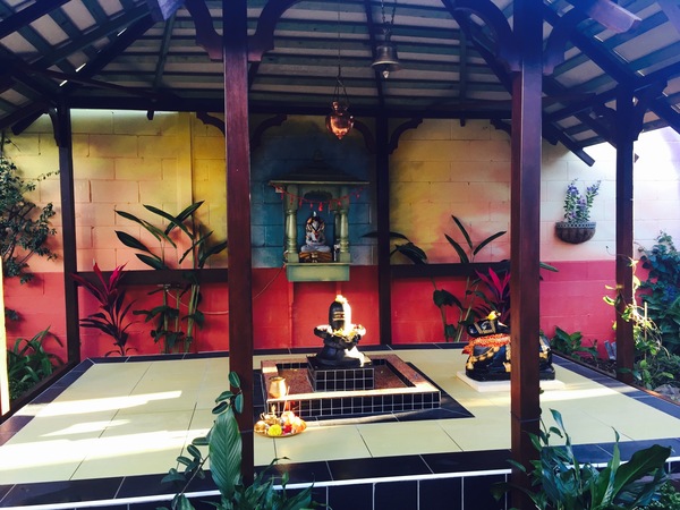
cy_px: 255
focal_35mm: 29
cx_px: 340
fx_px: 570
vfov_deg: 48.2
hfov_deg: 61.7
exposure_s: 1/40
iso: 32
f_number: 2.2
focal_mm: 4.15
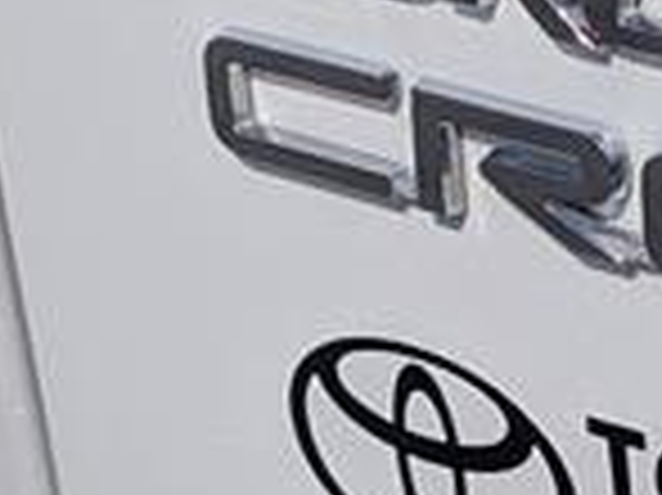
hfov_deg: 9.2
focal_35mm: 213
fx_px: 4070
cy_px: 306
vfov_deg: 7.0
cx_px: 748
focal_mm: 6.9
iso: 34
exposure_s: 1/2500
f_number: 1.68
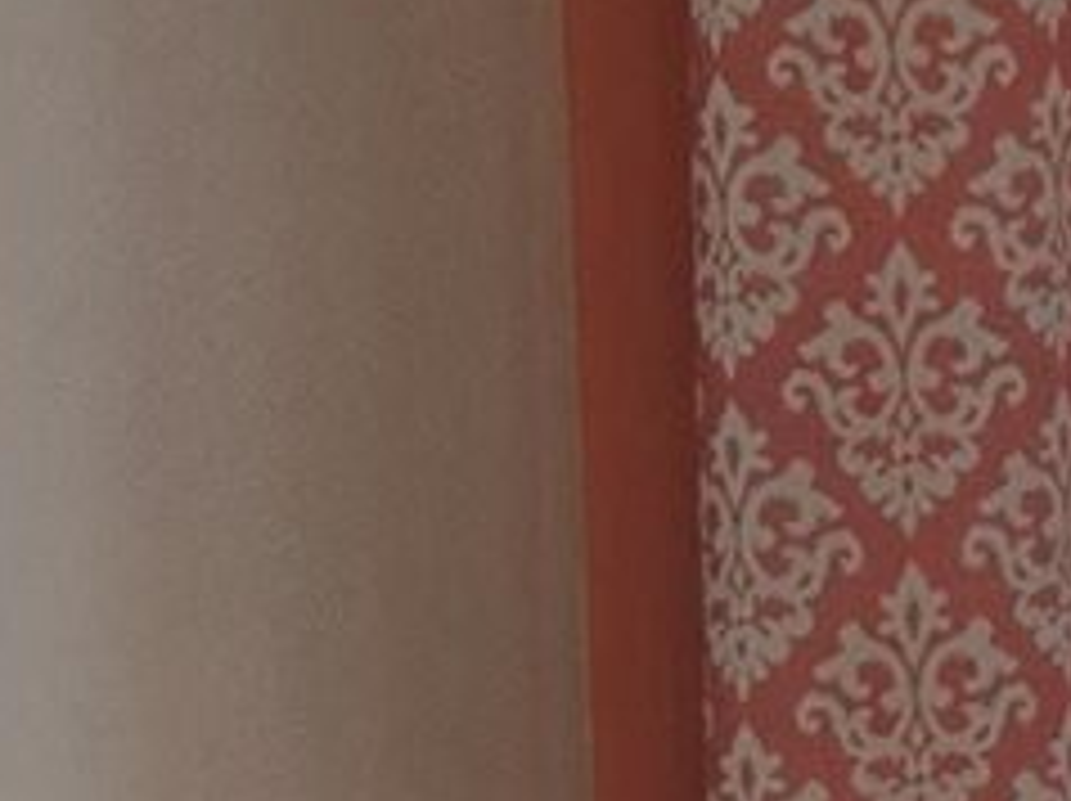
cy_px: 1386
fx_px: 6893
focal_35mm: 223
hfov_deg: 8.3
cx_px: 2322
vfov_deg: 6.5
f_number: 1.8
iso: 100
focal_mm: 5.4
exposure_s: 1/120
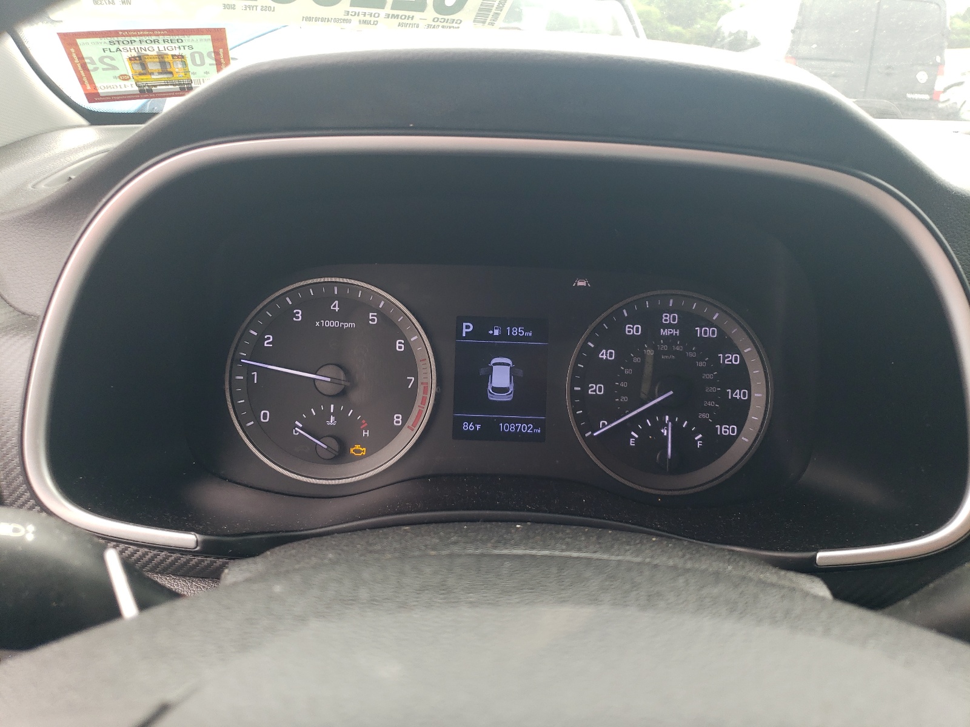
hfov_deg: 67.3
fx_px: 729
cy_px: 364
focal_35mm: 26
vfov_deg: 53.1
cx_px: 485
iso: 50
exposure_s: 1/133
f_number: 1.5
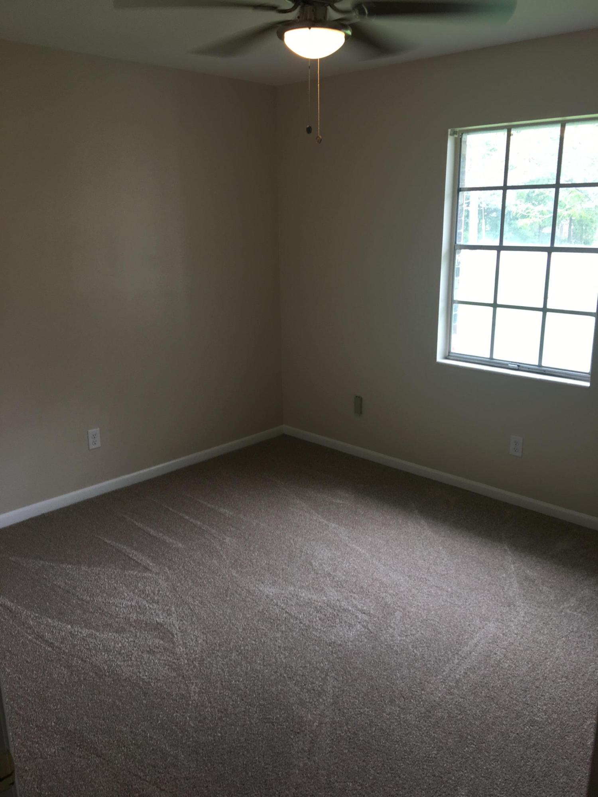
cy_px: 398
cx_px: 299
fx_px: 668
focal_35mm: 29
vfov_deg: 61.7
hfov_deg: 48.2
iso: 25
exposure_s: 1/40
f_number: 2.2
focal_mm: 4.15
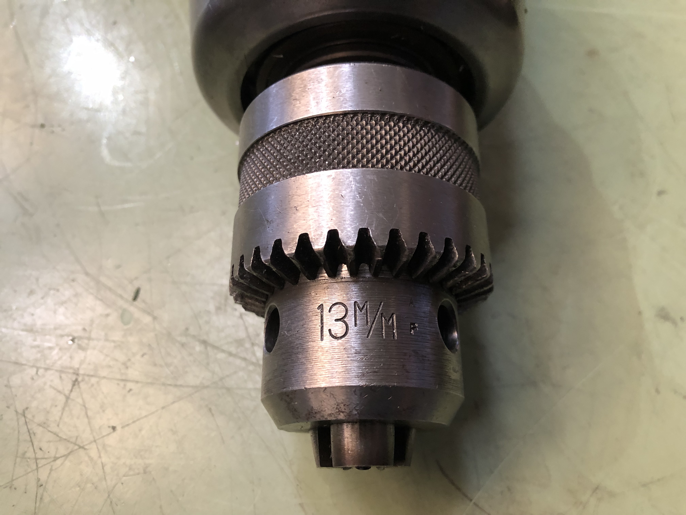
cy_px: 258
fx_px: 555
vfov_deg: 49.7
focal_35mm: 28
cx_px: 343
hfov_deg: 63.4
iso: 80
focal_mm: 4
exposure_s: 1/15
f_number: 1.8
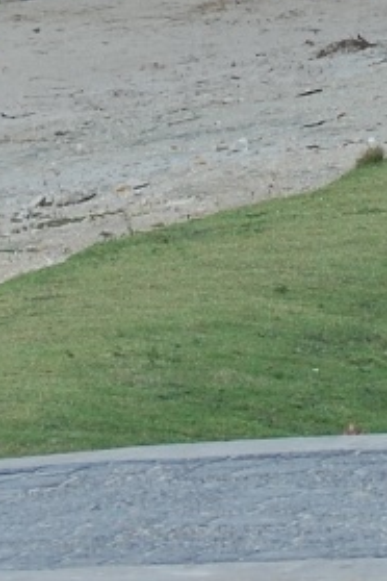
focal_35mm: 473
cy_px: -424
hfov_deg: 2.9
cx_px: 470
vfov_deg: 4.3
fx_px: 7624
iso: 200
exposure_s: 1/160
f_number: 6.3
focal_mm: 55
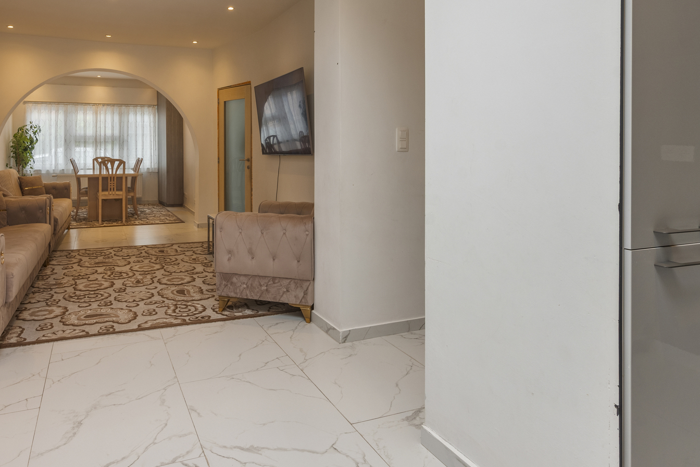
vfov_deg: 50.1
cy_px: 143
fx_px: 486
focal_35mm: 25
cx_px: 283
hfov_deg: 70.8
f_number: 8
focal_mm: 14
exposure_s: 1/25
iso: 250
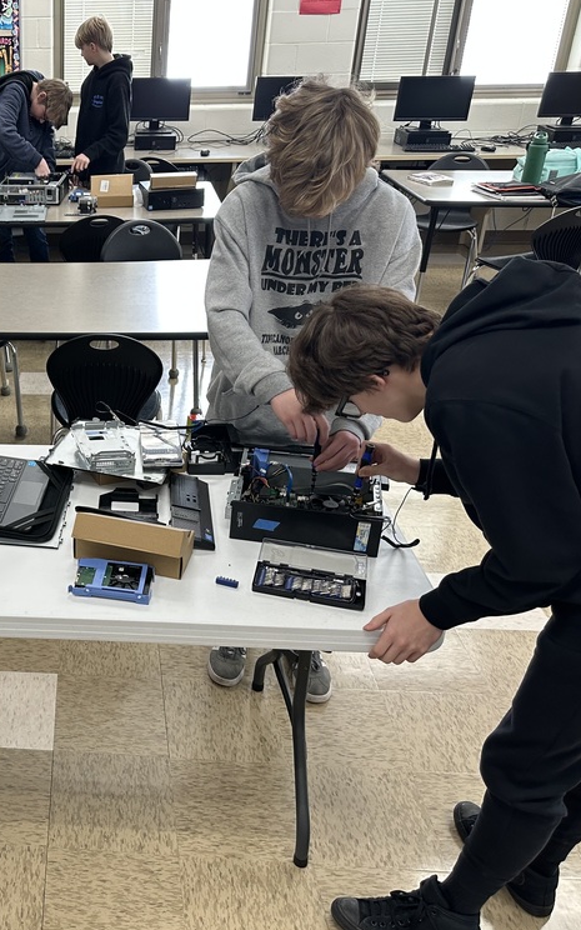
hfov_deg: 33.3
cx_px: 2
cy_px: 466
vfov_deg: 55.3
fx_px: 887
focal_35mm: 35
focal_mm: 6.86
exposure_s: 1/60
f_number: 1.78
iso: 125
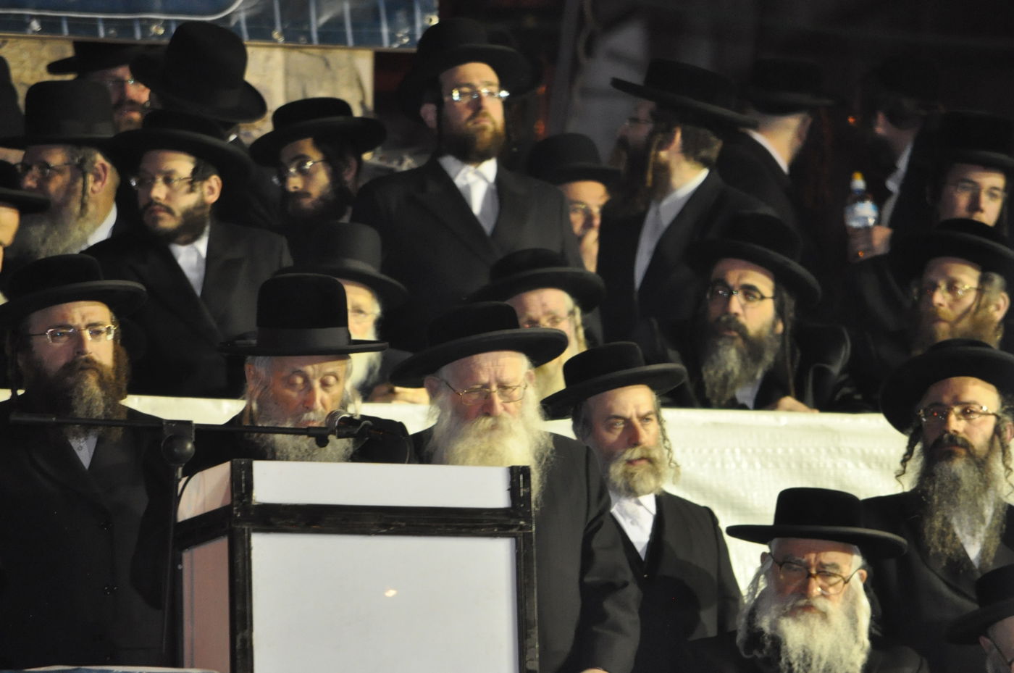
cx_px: 507
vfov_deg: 3.0
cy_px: 336
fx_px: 12656
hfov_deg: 4.6
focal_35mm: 450
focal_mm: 300
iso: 2000
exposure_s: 1/60
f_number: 5.6
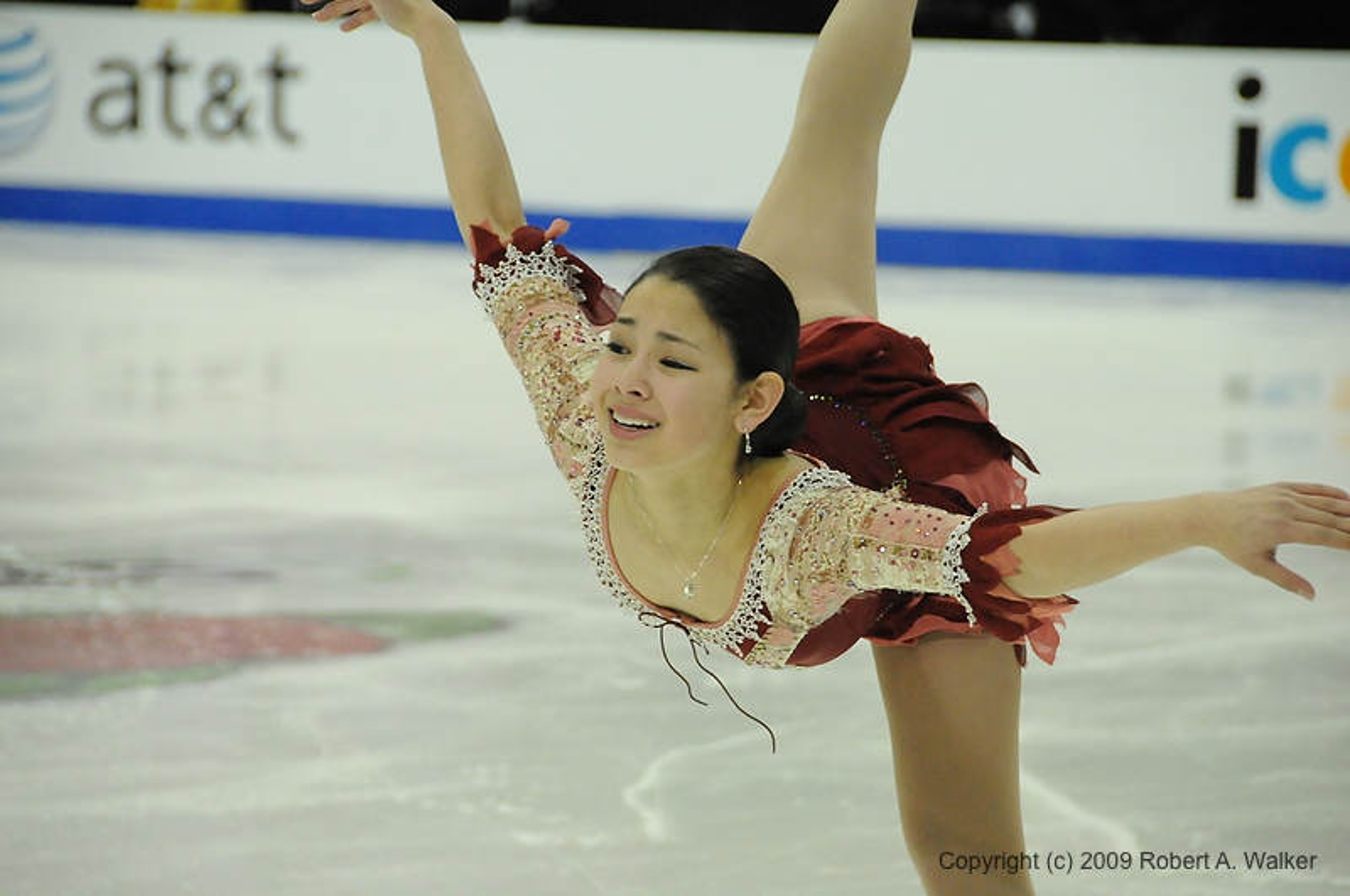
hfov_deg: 9.2
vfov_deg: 6.1
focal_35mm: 225
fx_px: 8425
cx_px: 675
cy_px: 448
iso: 3200
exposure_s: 1/1000
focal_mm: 150
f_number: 5.6
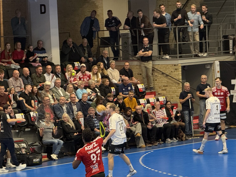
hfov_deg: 9.6
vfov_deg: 7.2
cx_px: 69
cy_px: 137
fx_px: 1404
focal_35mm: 206
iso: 250
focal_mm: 15.66
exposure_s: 1/100
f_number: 2.8
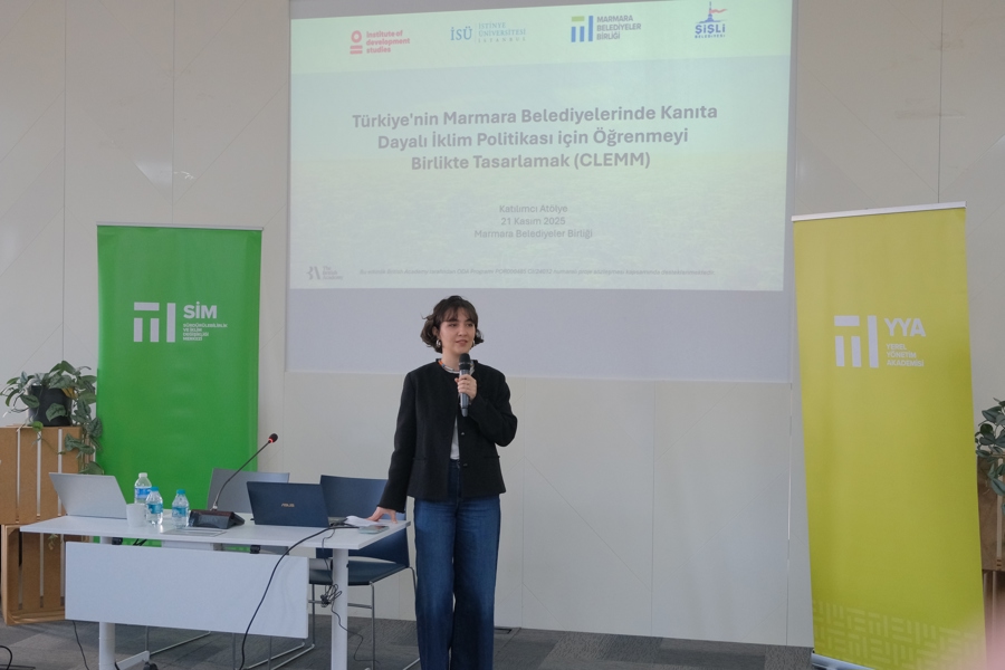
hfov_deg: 49.6
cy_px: 335
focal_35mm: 39
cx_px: 502
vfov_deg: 34.2
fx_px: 1089
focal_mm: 26
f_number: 4
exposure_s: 1/100
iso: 2500
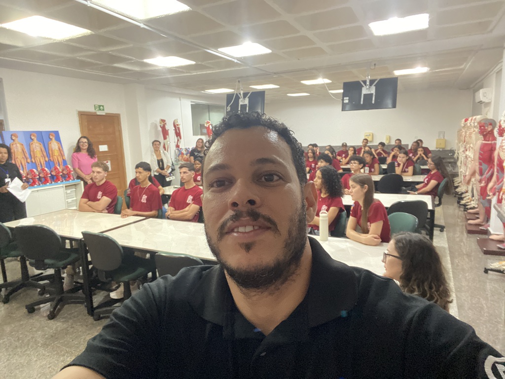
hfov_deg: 73.9
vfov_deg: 58.9
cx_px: 252
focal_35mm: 23
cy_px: 190
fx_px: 336
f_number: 2.2
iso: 640
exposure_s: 1/30
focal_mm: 2.71
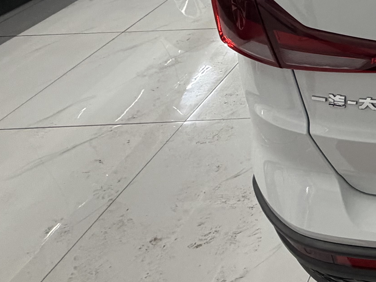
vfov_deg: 28.4
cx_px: 567
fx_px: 521
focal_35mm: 48
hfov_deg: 27.3
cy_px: -1
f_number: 2.2
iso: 250
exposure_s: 1/50
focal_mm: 2.22
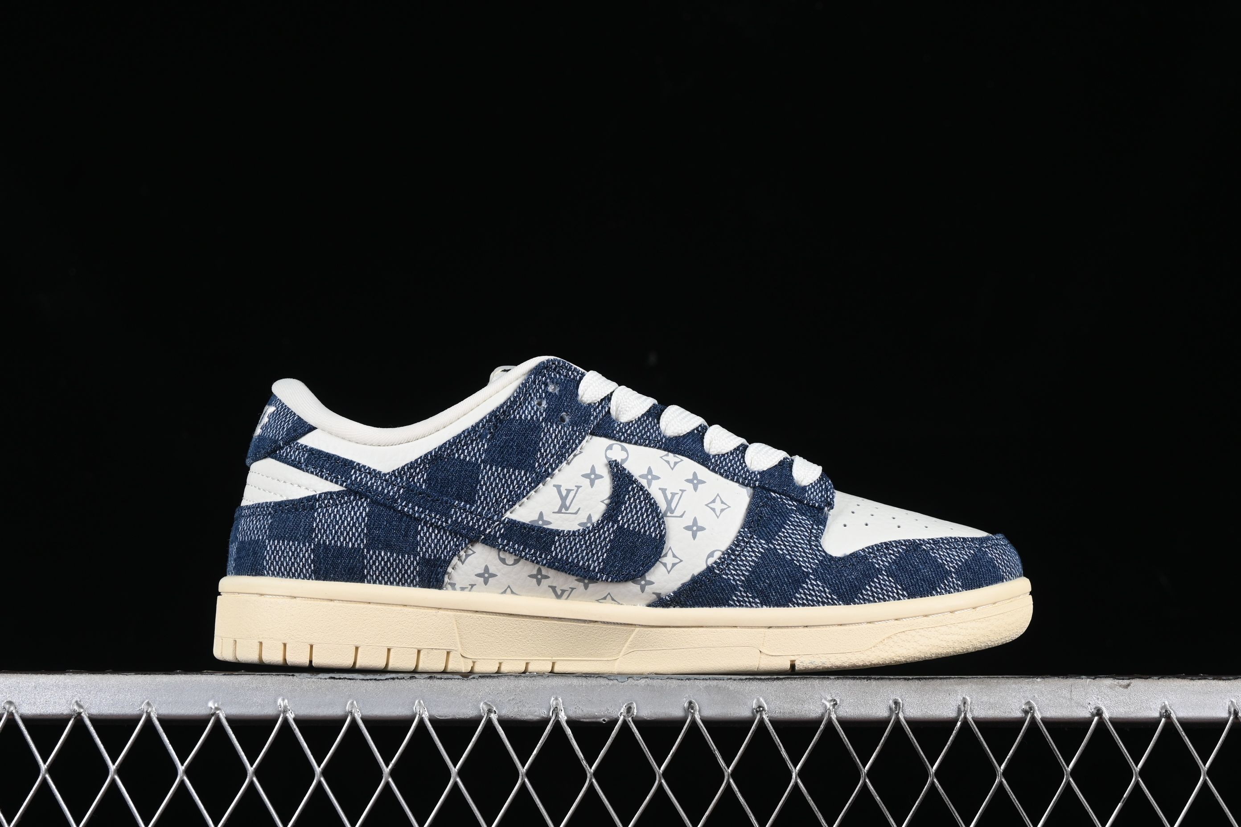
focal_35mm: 75
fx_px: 2585
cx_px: 620
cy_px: 414
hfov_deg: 27.0
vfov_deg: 18.2
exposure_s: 1/80
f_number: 8
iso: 160
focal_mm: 50
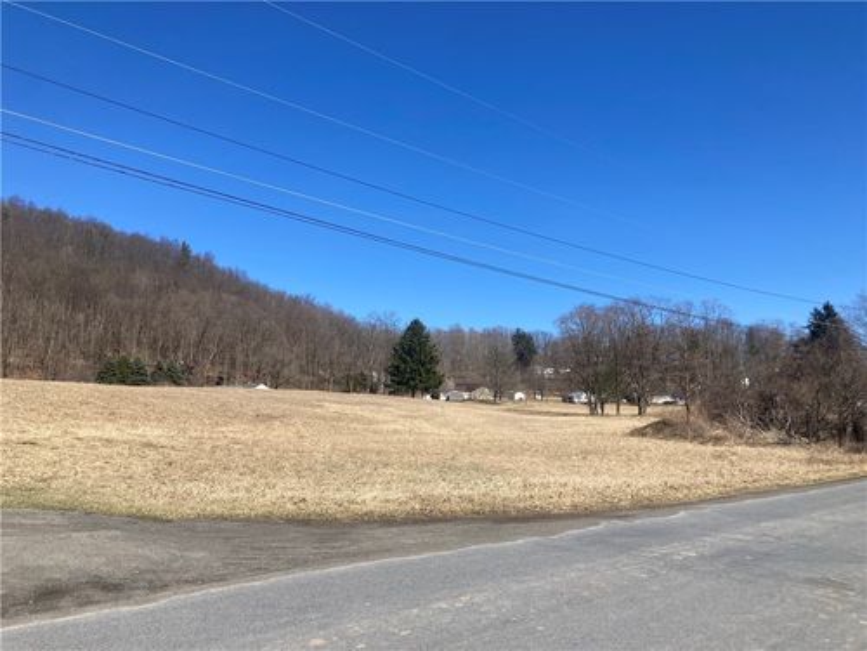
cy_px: 326
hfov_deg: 63.4
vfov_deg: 49.7
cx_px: 434
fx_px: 701
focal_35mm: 28
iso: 25
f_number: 1.8
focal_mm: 3.99
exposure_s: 1/2525
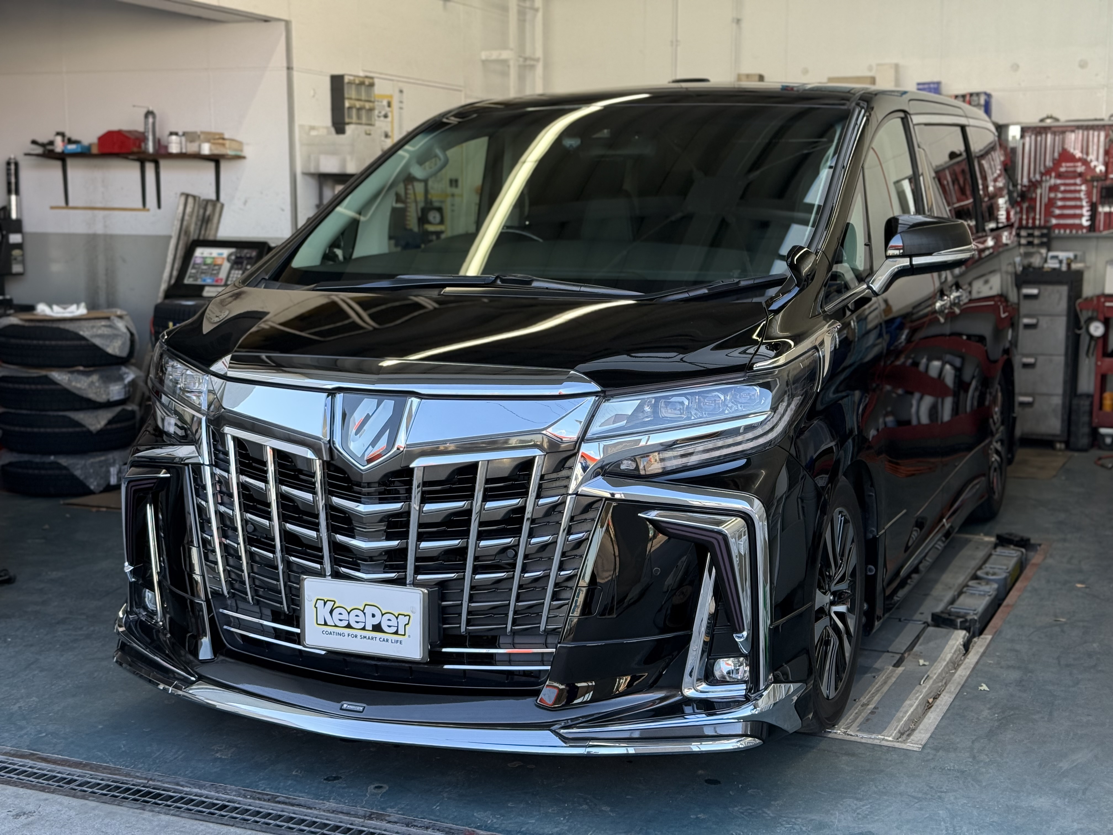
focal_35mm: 48
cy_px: 418
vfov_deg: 30.3
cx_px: 556
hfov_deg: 39.7
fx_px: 1543
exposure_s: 1/242
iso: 125
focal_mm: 6.76
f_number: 1.78
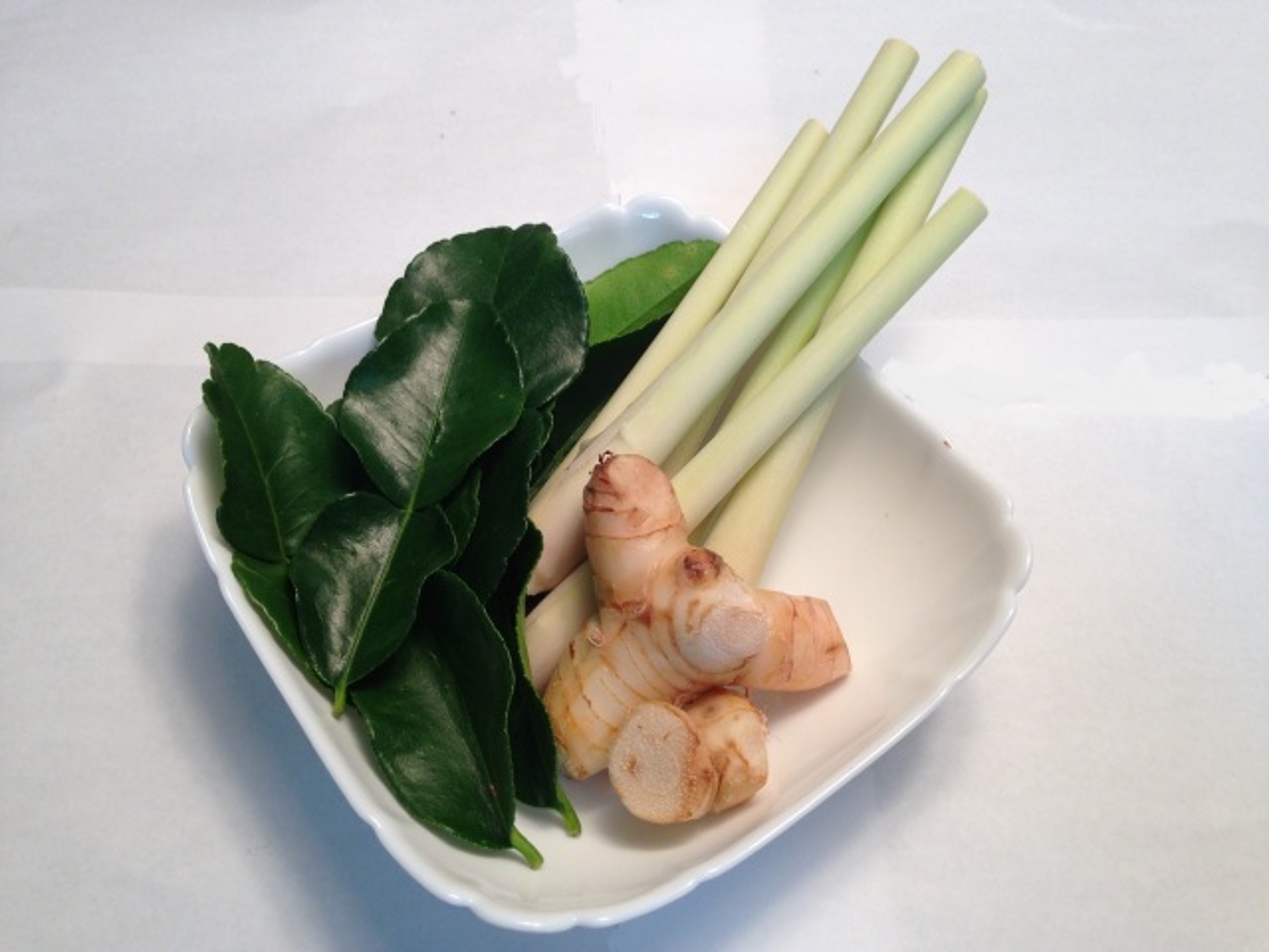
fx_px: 1210
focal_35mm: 33
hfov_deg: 55.4
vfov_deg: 42.9
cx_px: 634
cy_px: 476
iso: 50
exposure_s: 1/40
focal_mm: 4.12
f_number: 2.4
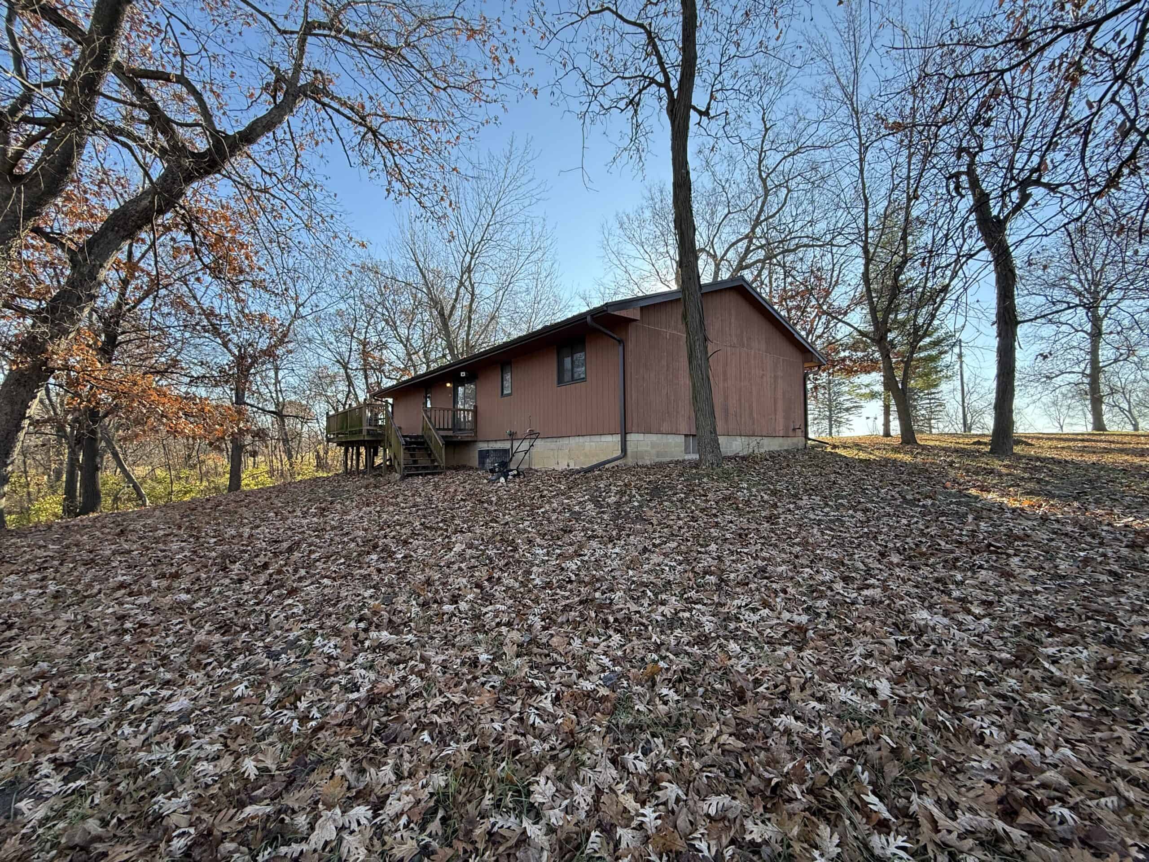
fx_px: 465
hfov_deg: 102.1
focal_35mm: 14
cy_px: 431
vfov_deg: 85.7
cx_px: 574
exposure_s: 1/340
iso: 64
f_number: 2.2
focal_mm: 2.22
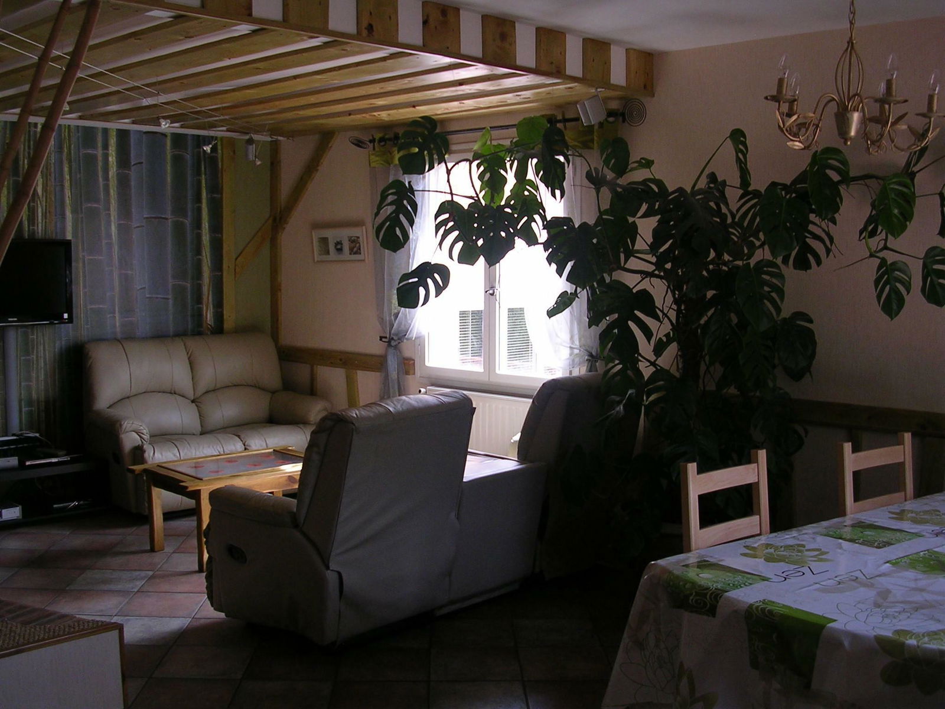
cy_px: 354
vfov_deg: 37.7
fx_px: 1037
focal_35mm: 38
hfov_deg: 49.0
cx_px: 472
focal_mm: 5.8
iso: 50
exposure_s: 1/57.1
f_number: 2.8
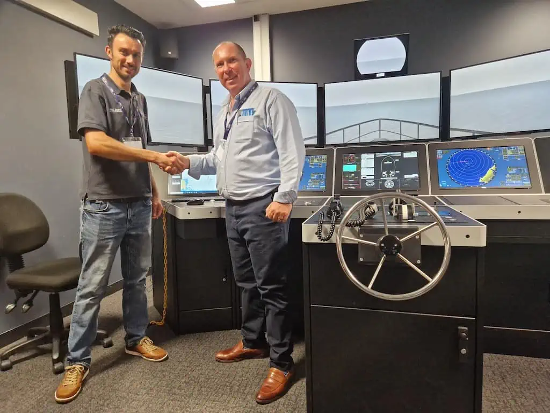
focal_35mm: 23
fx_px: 365
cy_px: 206
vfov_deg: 58.9
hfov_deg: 73.9
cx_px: 275
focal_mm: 5.4
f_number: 1.8
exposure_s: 1/100
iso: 640
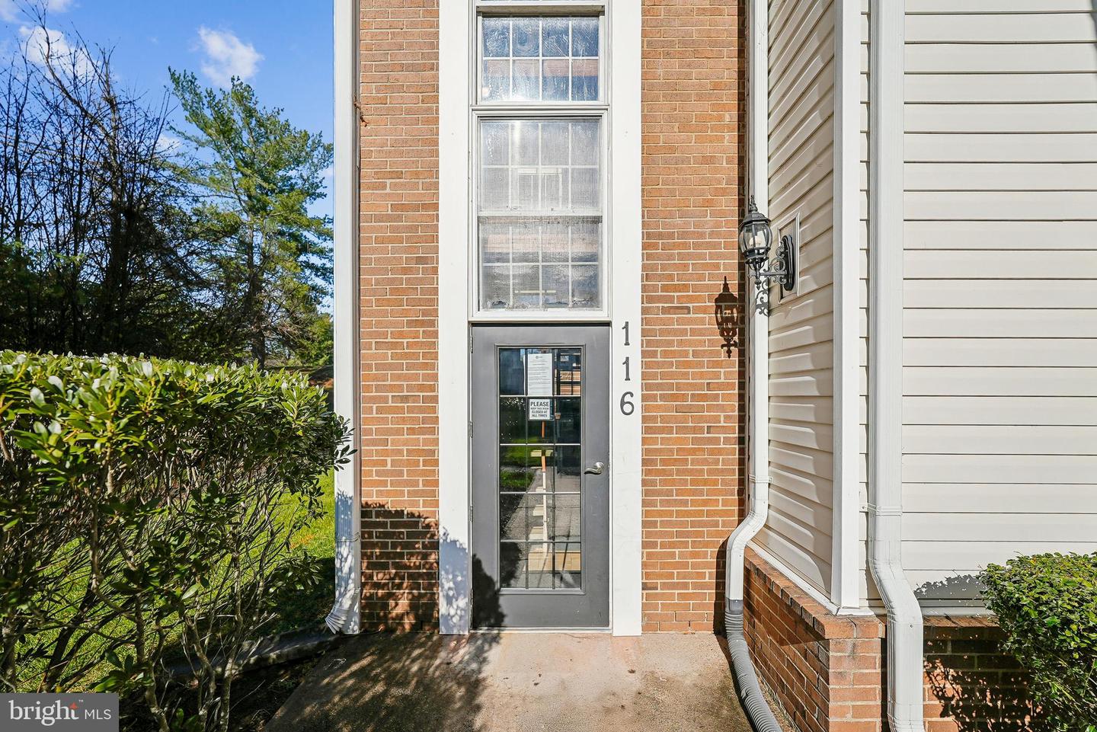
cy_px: 366
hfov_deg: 95.0
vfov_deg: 72.1
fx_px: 503
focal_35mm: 16
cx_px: 548
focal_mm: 16.5
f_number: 4.5
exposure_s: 1/400
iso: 80
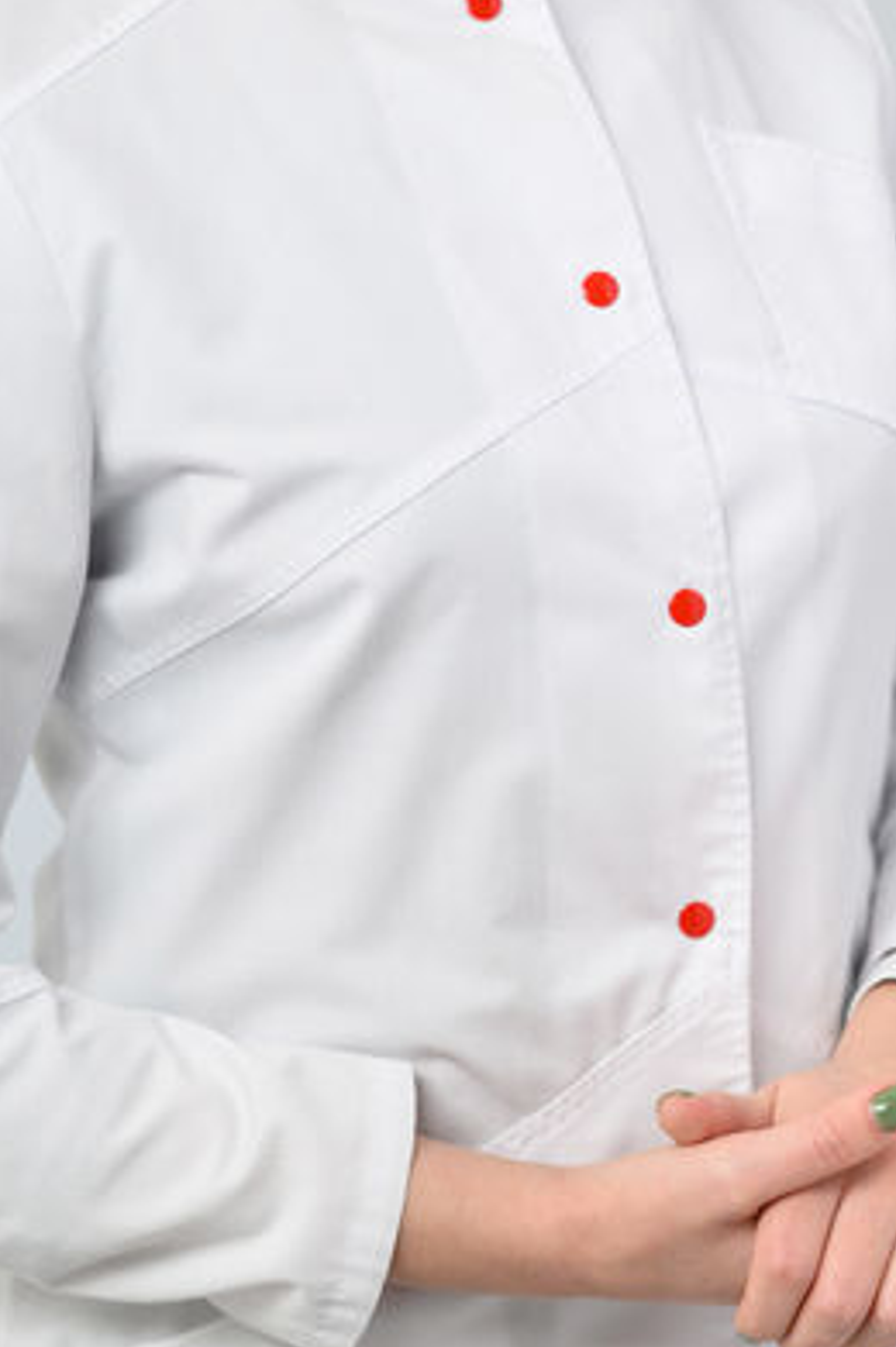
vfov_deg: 12.5
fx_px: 6096
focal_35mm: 163
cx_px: 434
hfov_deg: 8.4
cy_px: 143
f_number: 3.2
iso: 500
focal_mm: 85
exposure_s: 1/200
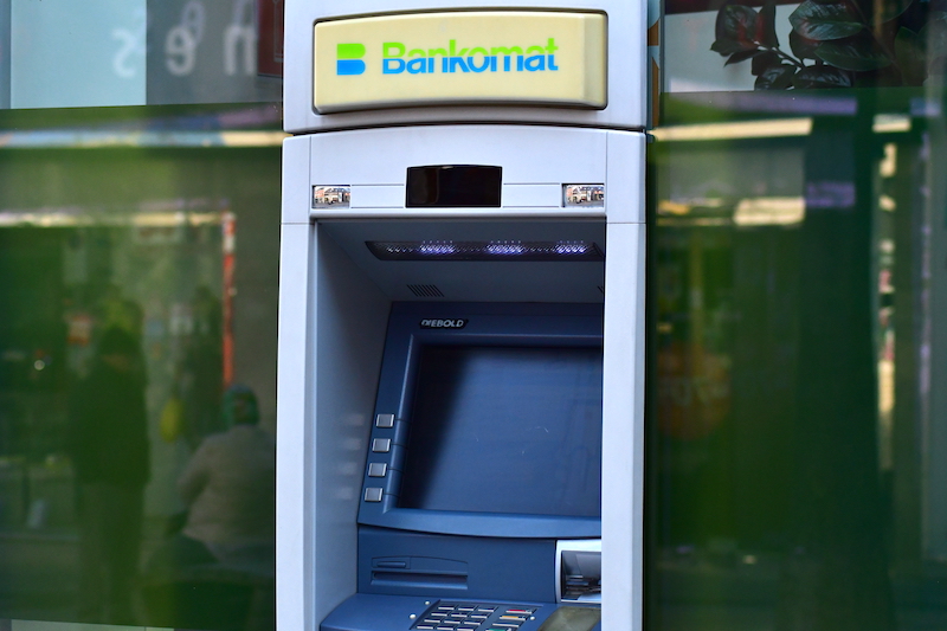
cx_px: 474
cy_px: 316
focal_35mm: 105
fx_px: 2761
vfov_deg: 13.0
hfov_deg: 19.5
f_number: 5.6
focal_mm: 70
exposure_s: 1/2000
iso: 1250
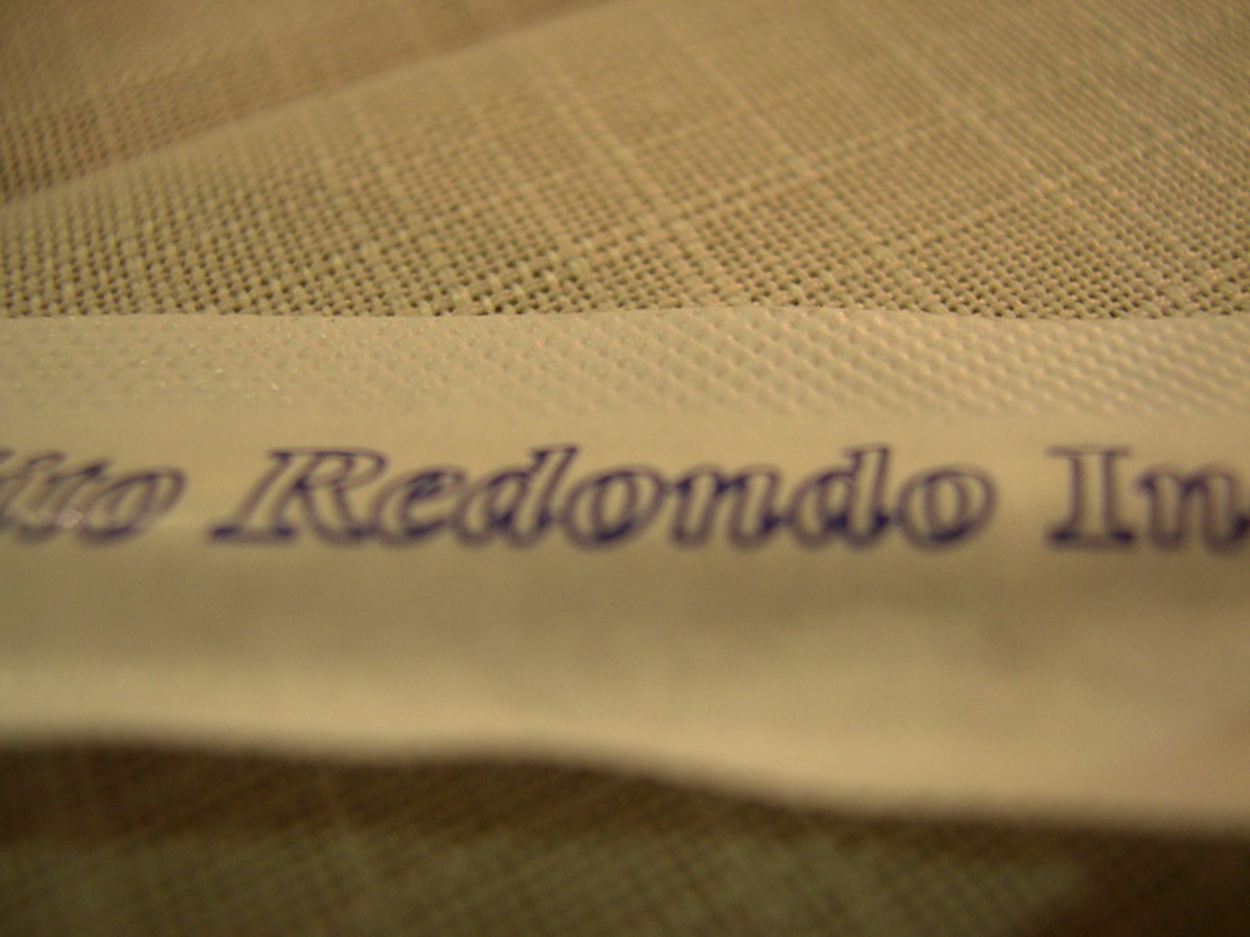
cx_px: 625
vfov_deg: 37.7
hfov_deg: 49.0
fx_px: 1372
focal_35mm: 38
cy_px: 468
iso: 225
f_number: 2.8
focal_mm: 8
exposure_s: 1/4.6
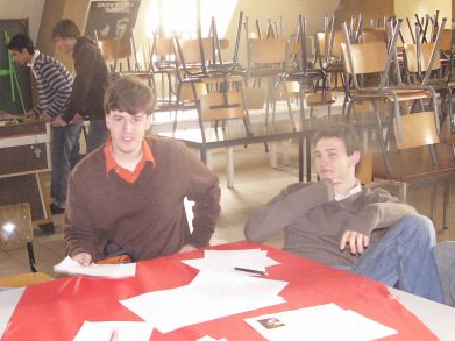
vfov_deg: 24.7
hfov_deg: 32.4
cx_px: 152
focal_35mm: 59
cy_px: 220
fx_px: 775
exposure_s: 1/60
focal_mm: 6
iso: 400
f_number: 2.8
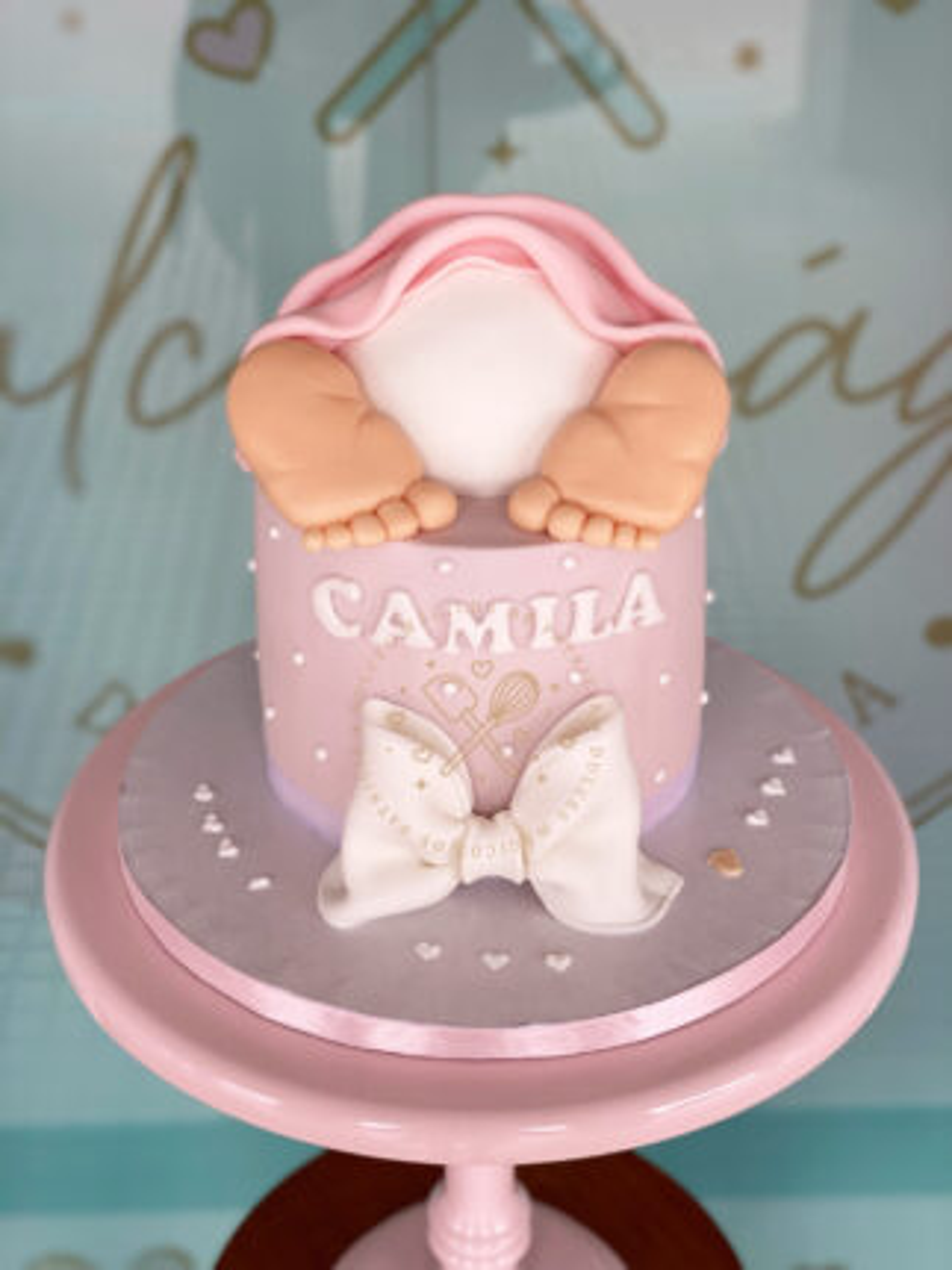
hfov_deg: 28.0
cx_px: 476
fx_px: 1908
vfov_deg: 36.8
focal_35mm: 52
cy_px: 635
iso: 20
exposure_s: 1/127
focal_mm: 6
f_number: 2
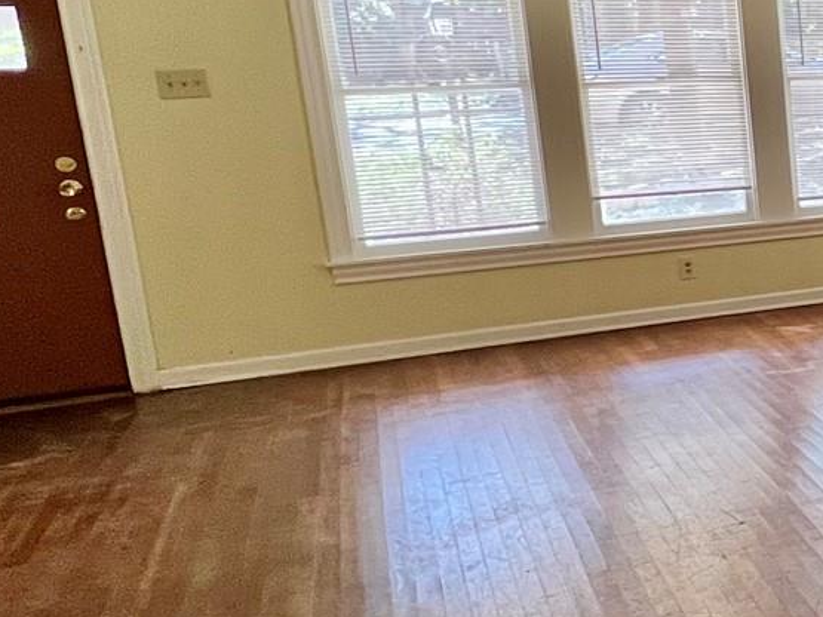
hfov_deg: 26.8
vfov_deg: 30.2
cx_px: 1265
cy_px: 255
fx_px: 1141
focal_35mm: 48
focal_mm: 1.57
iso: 200
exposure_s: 1/120
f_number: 1.8
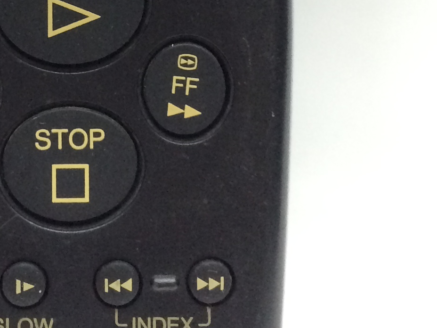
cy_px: -153
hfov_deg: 19.1
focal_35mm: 102
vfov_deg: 13.7
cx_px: 91
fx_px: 1288
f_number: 2.2
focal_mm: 4.15
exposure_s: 1/33
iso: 250
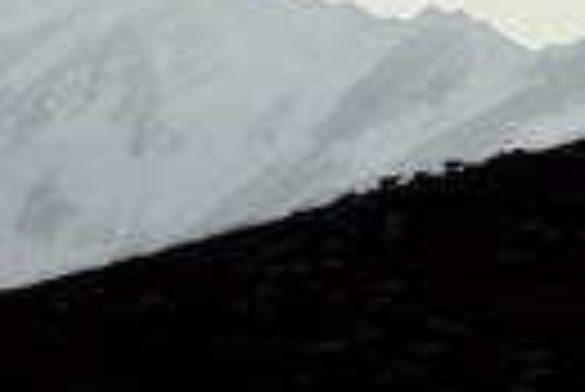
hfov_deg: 3.2
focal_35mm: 644
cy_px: 68
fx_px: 10477
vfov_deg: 2.1
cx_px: 40
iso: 200
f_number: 10
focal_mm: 200
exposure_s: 1/400
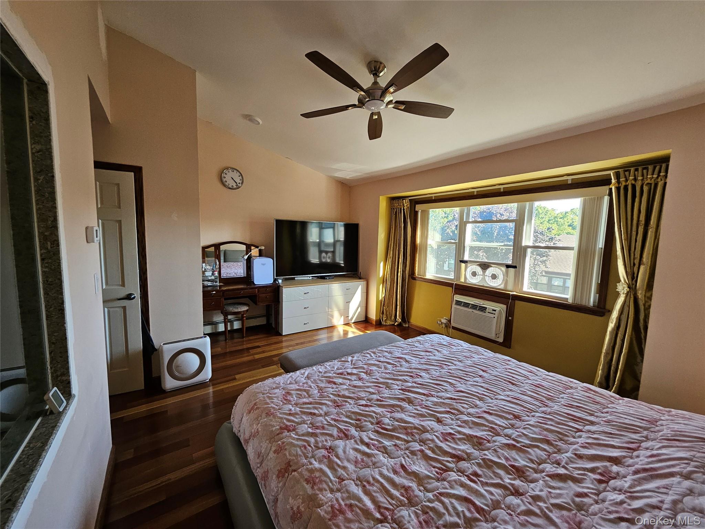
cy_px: 264
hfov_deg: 106.2
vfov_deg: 89.9
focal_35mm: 13
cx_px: 352
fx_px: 265
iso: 80
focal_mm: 1.74
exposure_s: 1/60
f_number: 2.2
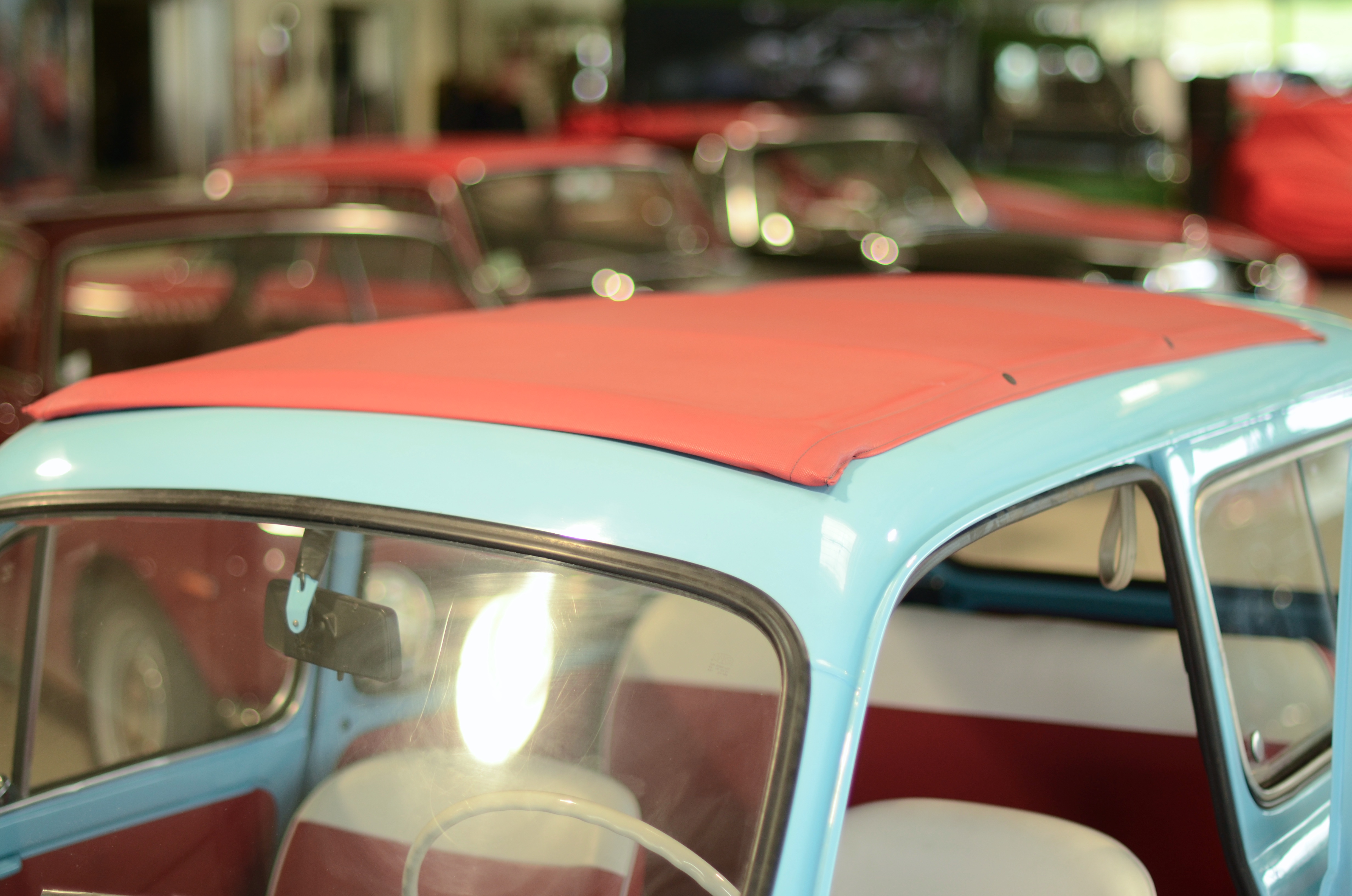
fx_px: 2811
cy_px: 448
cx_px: 676
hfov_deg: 27.0
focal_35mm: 75
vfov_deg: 18.1
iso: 320
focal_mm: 50
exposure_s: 1/80
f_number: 1.8
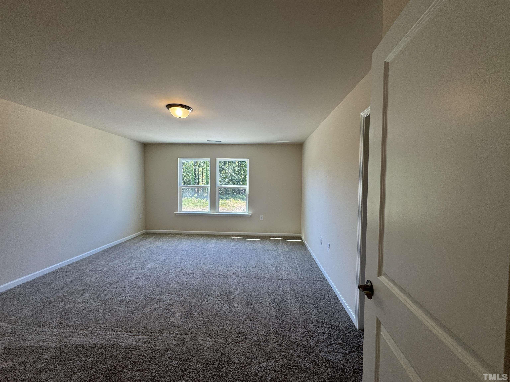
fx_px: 206
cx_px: 255
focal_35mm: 14
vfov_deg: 85.7
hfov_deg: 102.1
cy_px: 191
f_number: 2.2
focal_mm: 2.22
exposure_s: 1/120
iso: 64
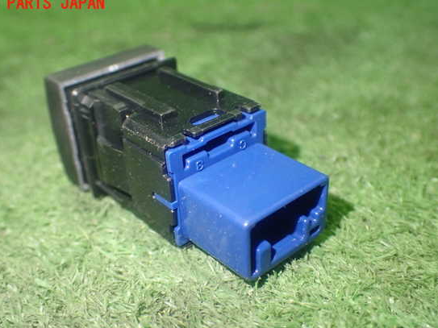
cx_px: 200
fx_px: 531
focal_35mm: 42
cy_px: 175
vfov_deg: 34.3
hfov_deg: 44.8
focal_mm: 6.83
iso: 500
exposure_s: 1/40
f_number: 2.7
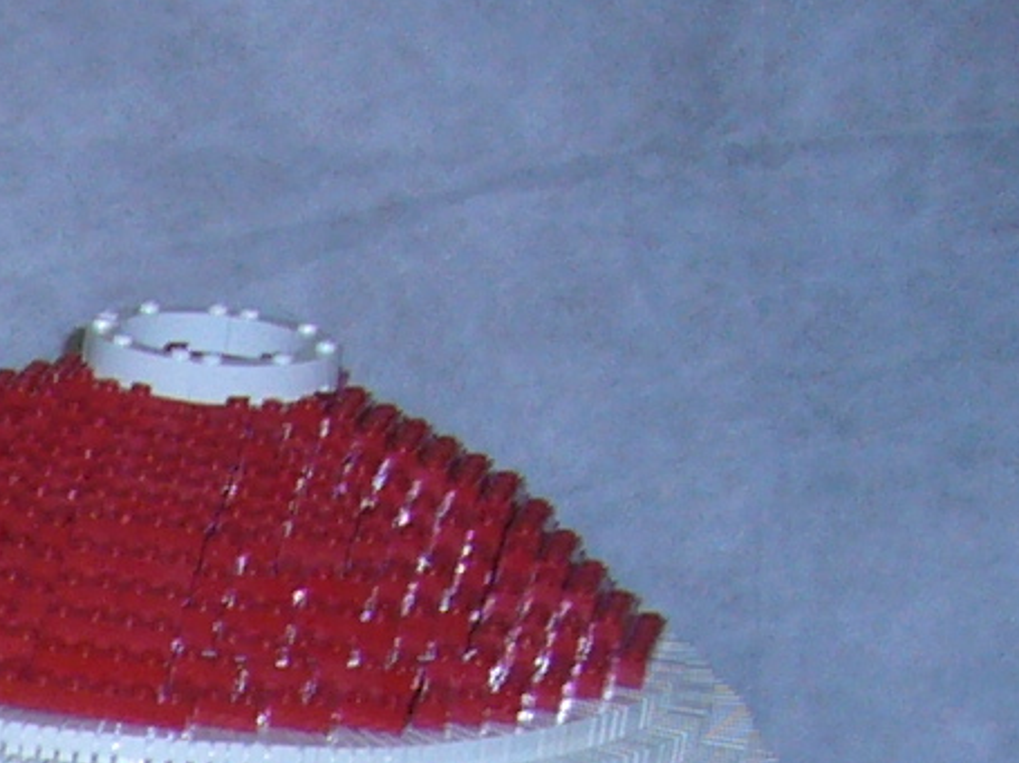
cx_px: -1729
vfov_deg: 6.9
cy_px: 2103
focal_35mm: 197
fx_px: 5798
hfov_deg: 8.8
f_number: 2.8
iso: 100
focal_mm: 5.8
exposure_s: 1/30
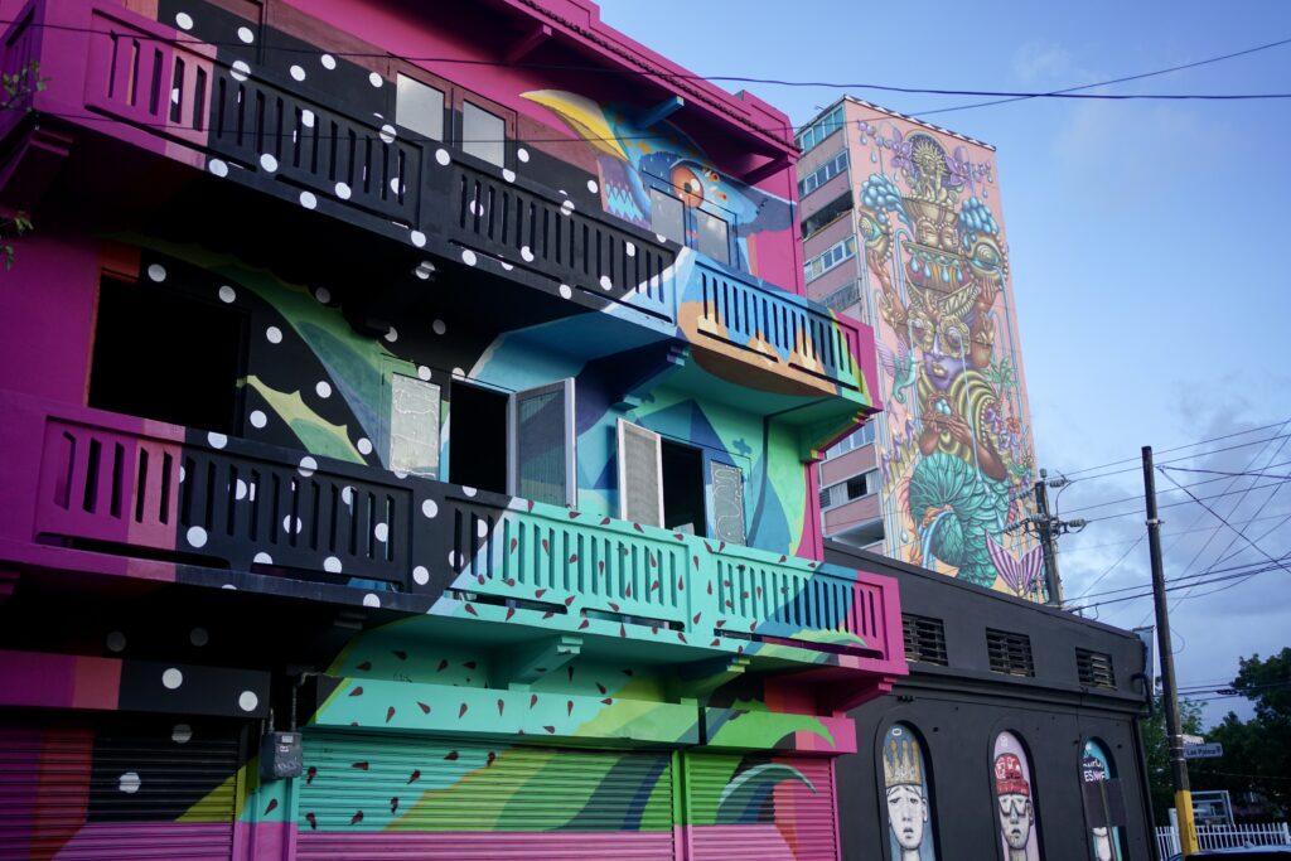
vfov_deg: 37.9
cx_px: 646
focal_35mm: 35
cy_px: 430
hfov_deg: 54.4
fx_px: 1255
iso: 200
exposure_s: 1/1000
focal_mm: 35
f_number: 2
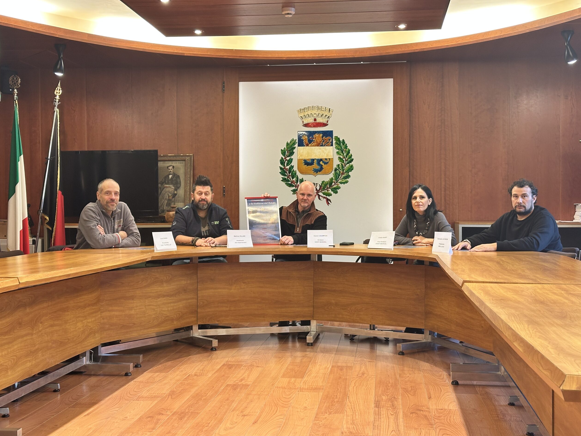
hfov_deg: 38.9
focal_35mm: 49
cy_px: 214
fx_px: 822
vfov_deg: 29.7
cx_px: 292
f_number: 1.78
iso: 125
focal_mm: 6.86
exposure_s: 1/50
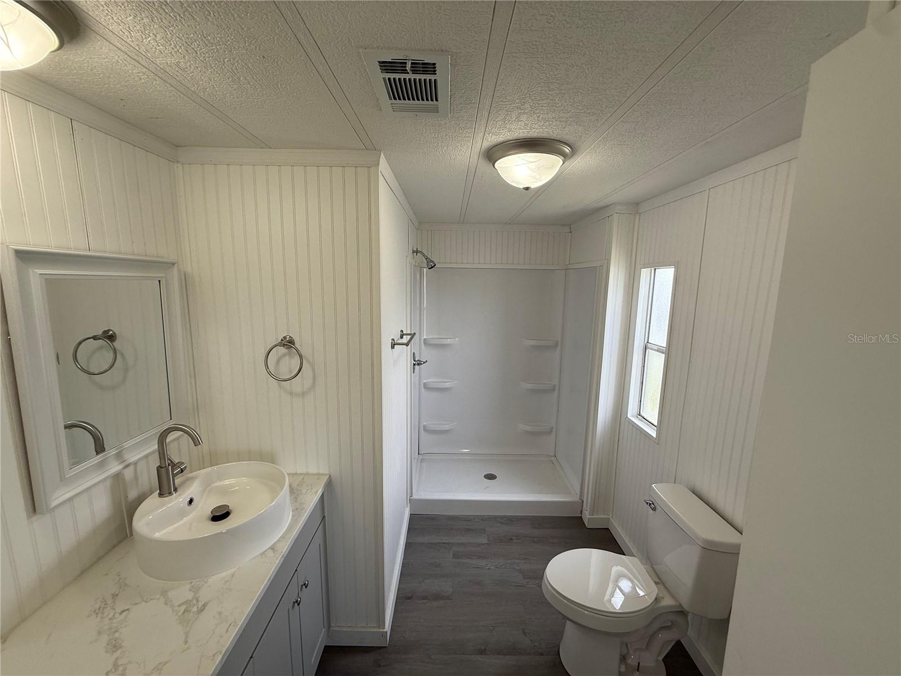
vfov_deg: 85.7
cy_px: 338
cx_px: 450
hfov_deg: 102.1
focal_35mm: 14
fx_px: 364
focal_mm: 2.22
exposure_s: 1/161
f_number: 2.2
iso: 64
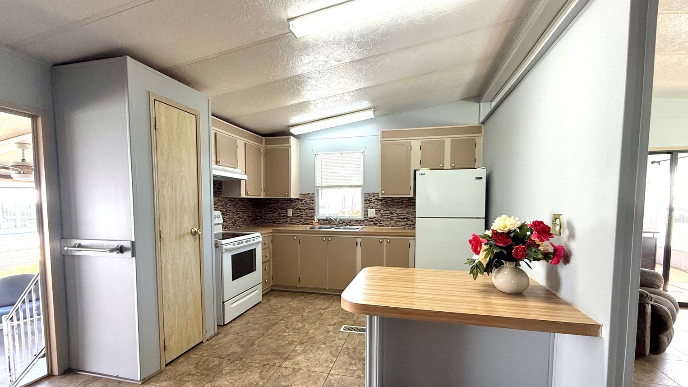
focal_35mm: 16
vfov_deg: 66.8
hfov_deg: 99.4
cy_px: 219
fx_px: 292
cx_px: 350
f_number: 2.2
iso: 250
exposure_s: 1/120
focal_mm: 2.22
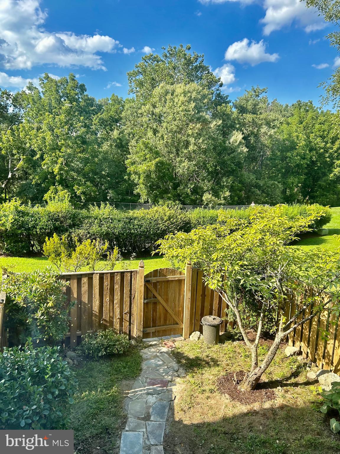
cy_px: 227
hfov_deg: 53.1
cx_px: 170
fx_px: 340
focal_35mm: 26
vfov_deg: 67.3
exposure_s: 1/1079
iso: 50
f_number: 1.5
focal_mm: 5.7
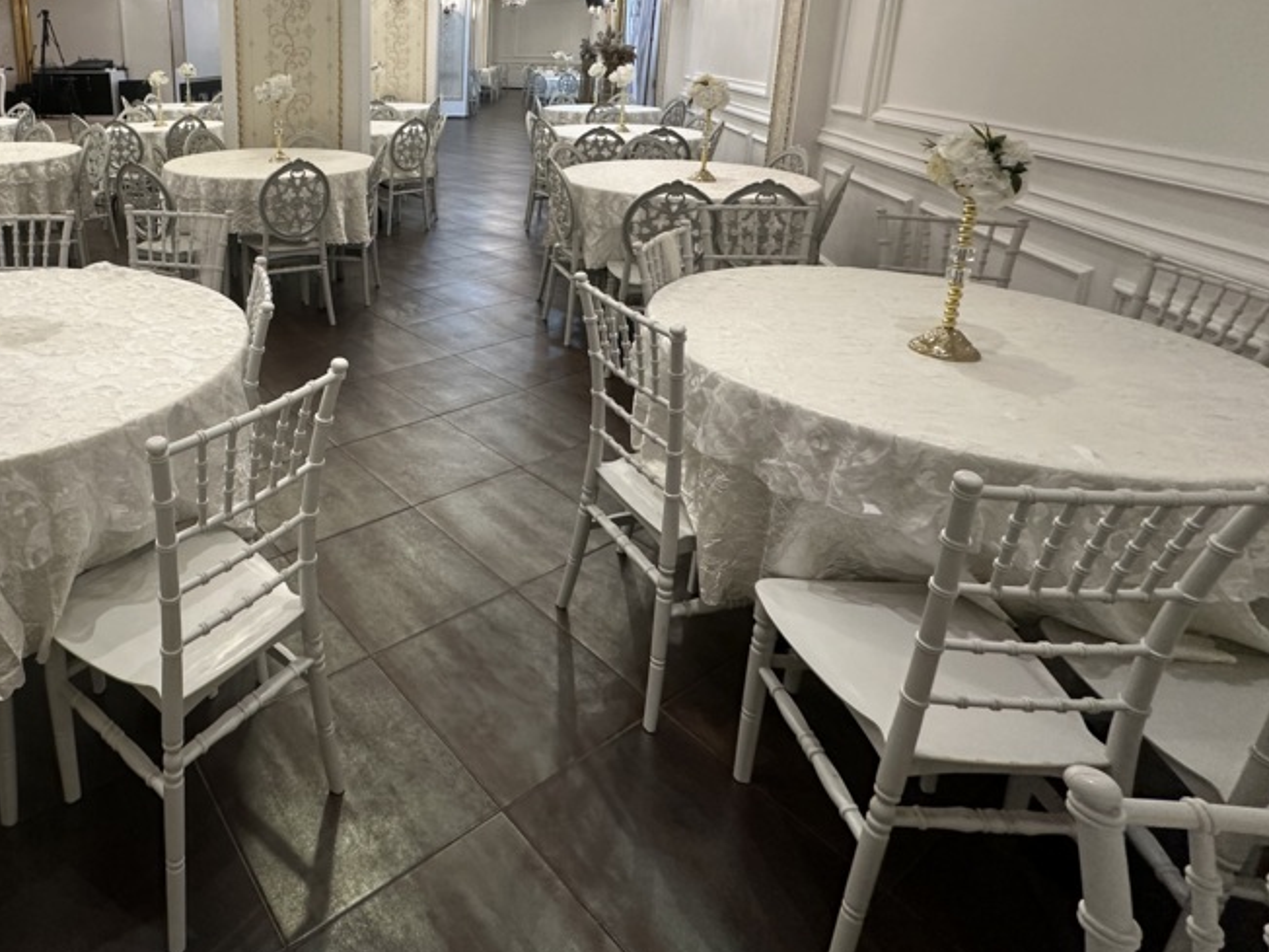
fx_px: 807
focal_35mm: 22
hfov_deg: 72.0
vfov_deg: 58.2
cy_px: 247
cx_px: 343
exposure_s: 1/100
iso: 200
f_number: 2.2
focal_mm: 2.22
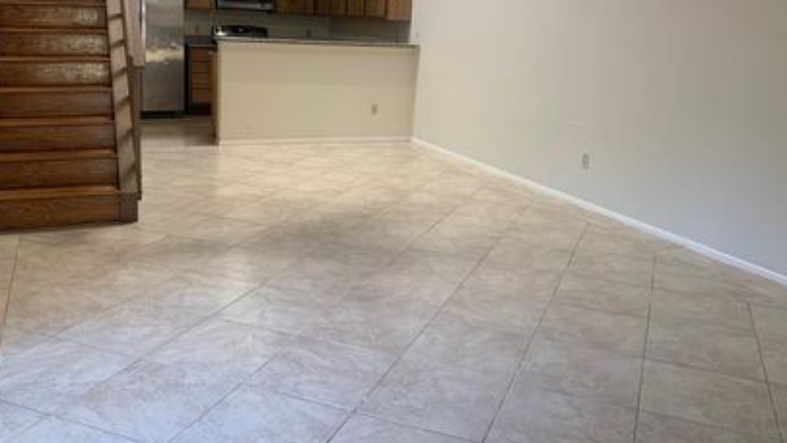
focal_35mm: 35
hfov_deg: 56.6
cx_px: 383
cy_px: 118
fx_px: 731
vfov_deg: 33.2
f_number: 1.8
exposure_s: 1/60
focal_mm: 4.25
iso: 50
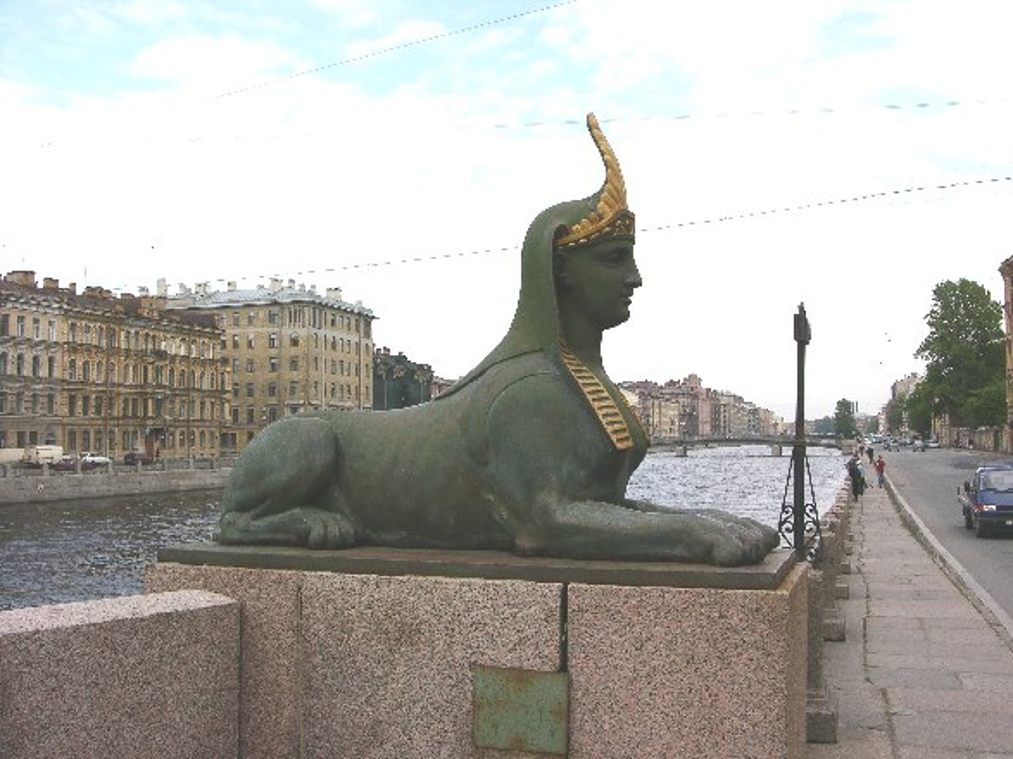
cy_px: 380
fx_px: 1053
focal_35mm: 36
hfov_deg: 51.4
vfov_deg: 39.6
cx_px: 506
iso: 50
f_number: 8
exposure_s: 1/115
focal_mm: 9.2
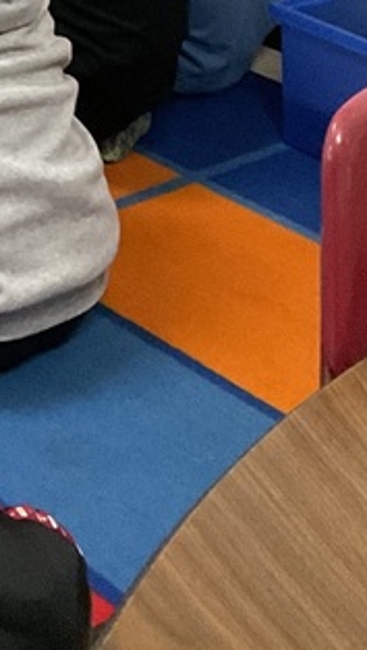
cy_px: -263
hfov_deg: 10.6
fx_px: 1779
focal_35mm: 103
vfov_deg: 18.8
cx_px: -408
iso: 250
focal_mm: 3
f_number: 1.8
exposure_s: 1/60
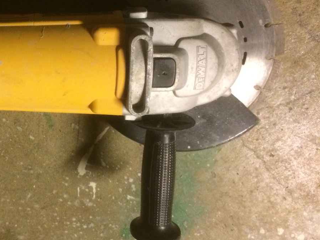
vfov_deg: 27.8
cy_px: 77
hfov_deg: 34.8
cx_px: 33
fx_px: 481
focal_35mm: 52
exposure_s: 1/25
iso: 320
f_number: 2.2
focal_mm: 4.15
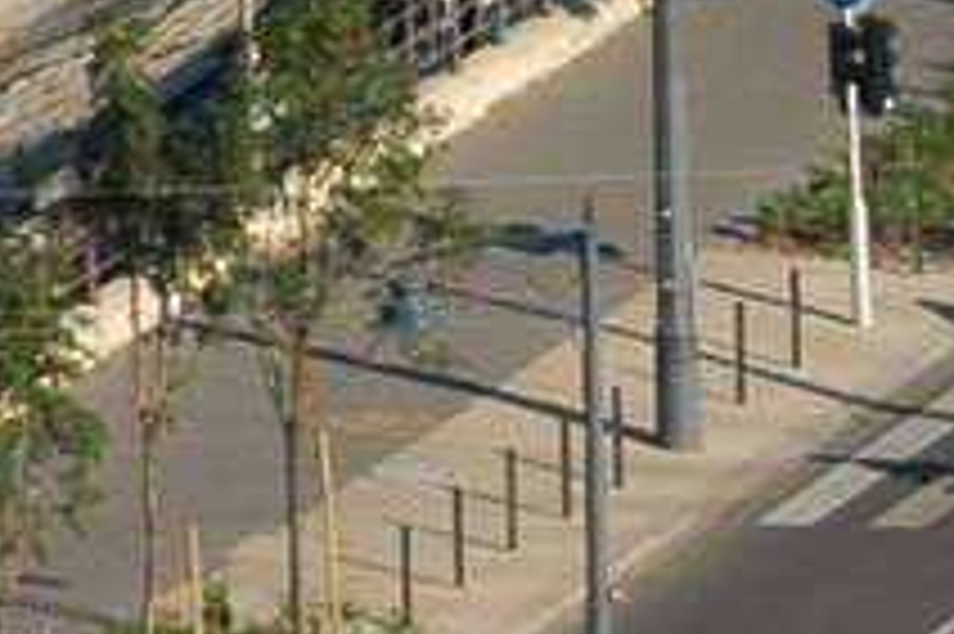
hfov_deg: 0.9
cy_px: 330
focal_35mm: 2260
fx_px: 59842
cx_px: 3298
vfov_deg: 0.6
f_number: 7.1
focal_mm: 200
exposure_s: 1/500
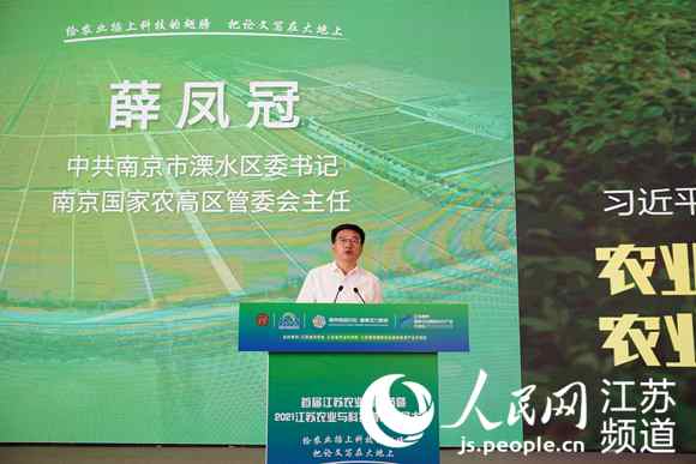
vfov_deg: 33.4
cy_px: 232
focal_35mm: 40
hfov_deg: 48.4
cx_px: 348
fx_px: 773
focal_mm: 40
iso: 800
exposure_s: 1/160
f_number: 4
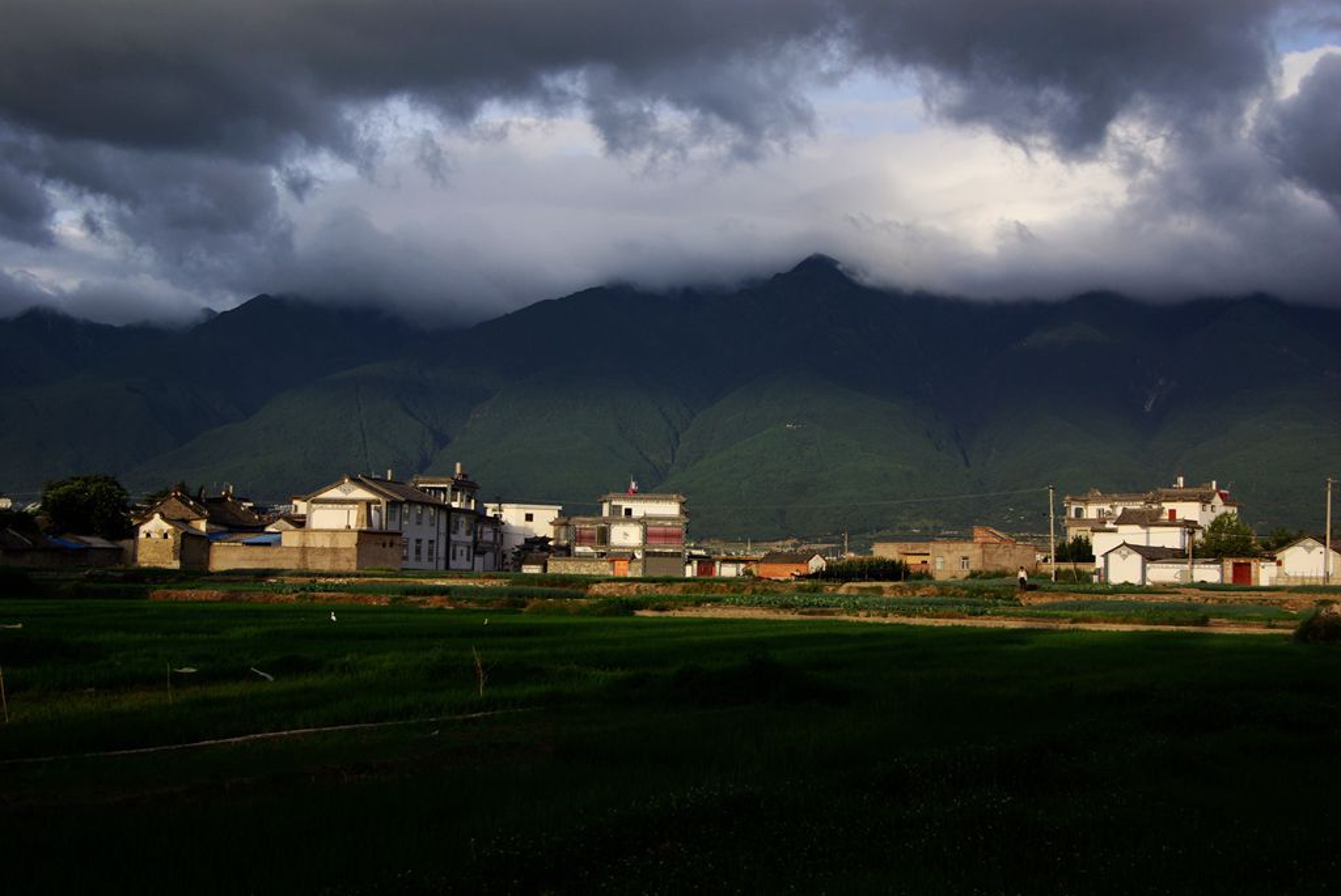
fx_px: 1902
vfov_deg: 26.5
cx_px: 670
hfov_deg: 38.8
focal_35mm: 51
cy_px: 448
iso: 100
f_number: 8
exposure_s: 1/180
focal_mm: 34
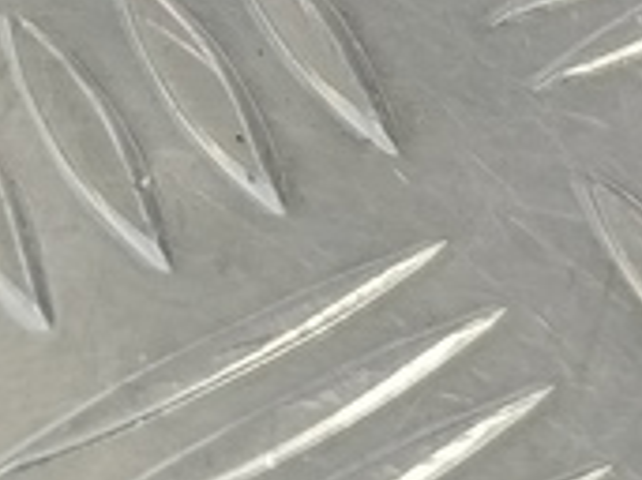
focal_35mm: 138
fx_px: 2558
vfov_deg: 9.4
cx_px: 1768
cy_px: -716
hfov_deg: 10.9
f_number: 1.6
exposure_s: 1/50
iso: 132
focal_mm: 4.11
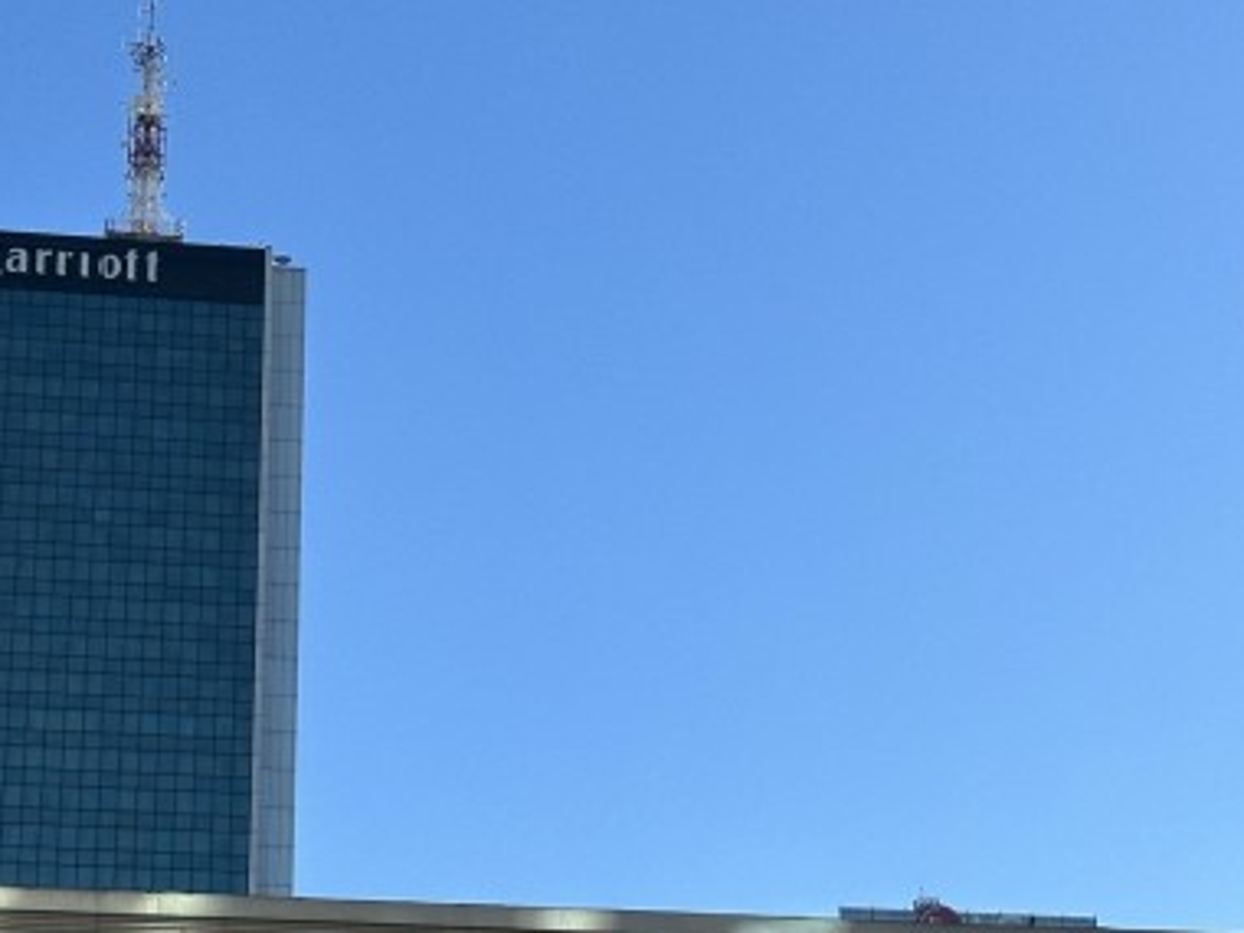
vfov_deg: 14.6
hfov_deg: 19.4
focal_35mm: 101
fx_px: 3630
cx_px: 560
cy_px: 710
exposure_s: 1/5000
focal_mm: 6.86
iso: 64
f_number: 1.78
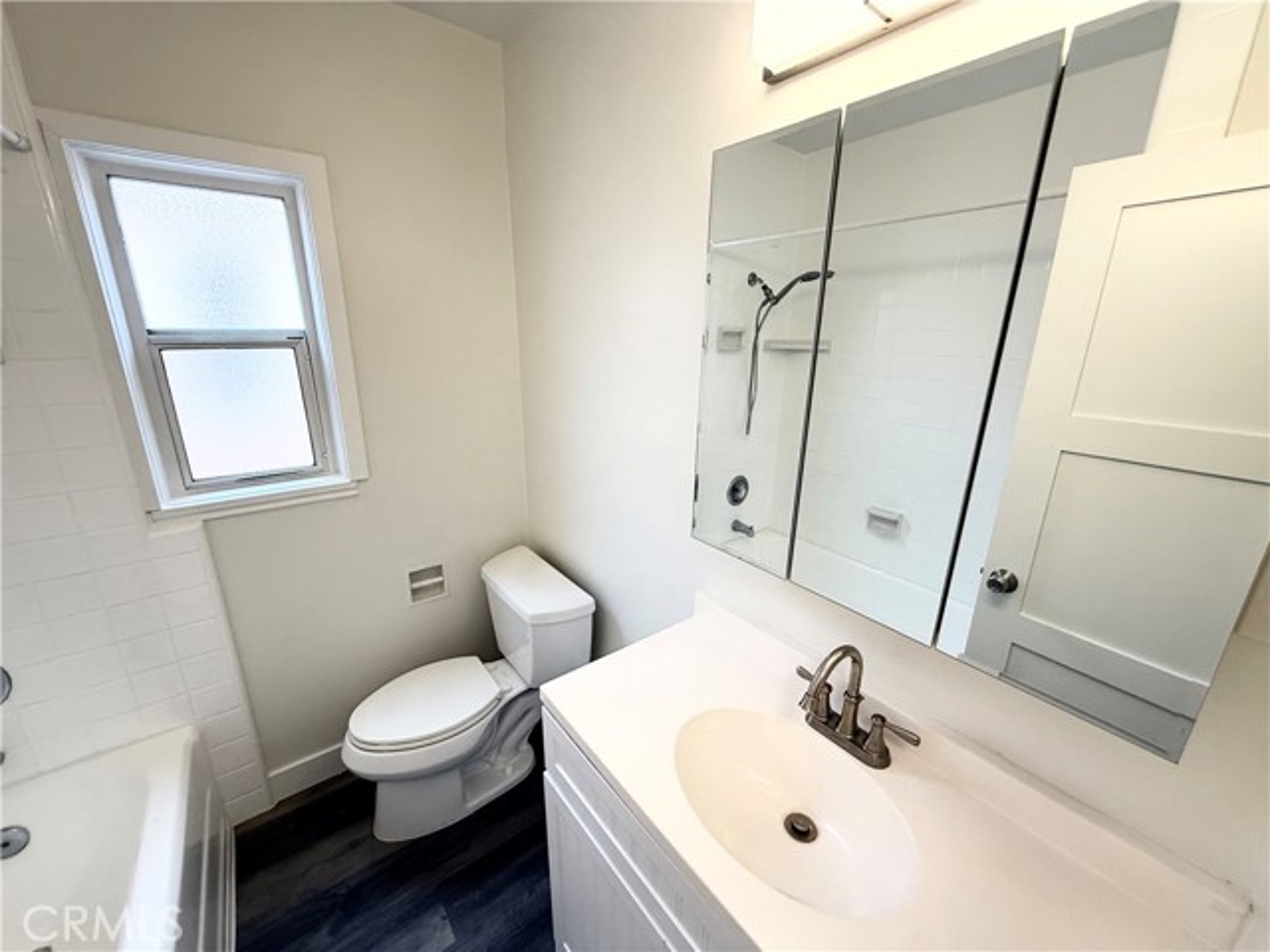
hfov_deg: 102.1
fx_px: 514
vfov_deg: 85.7
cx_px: 635
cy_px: 476
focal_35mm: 14
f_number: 2.2
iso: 80
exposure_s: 1/120
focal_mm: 2.22
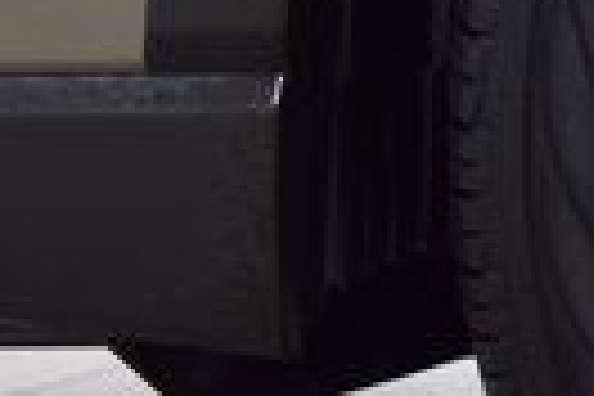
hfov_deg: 6.8
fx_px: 4785
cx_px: 1364
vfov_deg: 4.7
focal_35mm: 290
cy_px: 101
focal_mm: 40
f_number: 6.3
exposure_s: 1/15
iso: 720
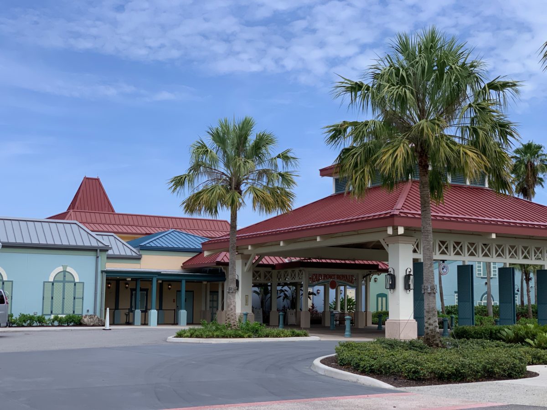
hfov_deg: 36.8
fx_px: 822
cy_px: 205
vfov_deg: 28.0
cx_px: 274
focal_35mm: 52
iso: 16
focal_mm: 6
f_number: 2.4
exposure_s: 1/1065
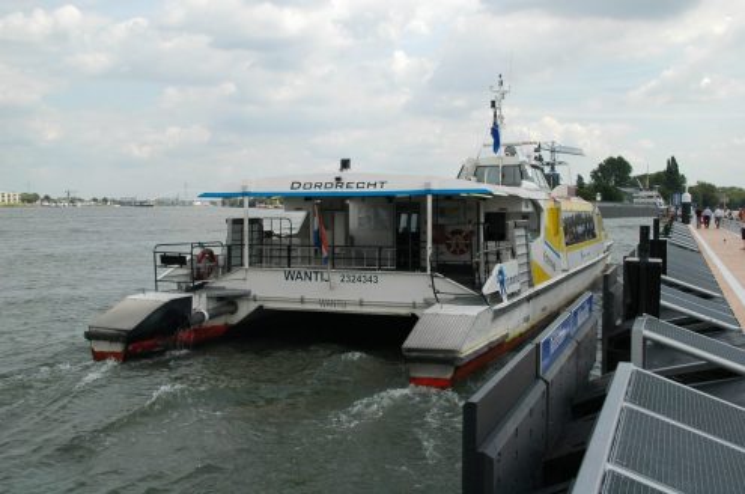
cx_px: 372
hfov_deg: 49.6
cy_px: 247
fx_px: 806
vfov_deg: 34.1
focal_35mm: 39
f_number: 10
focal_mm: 26
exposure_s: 1/320
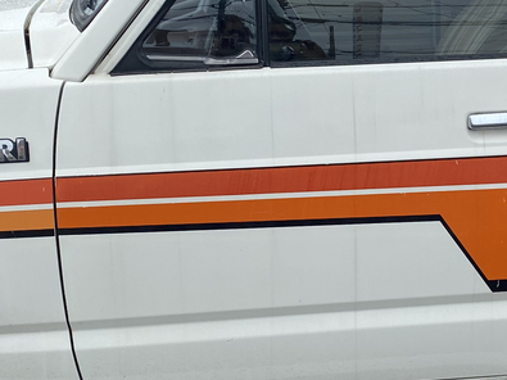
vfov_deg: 18.6
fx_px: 1157
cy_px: 154
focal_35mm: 79
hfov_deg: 24.2
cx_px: 435
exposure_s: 1/1157
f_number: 1.8
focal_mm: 4.25
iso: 32
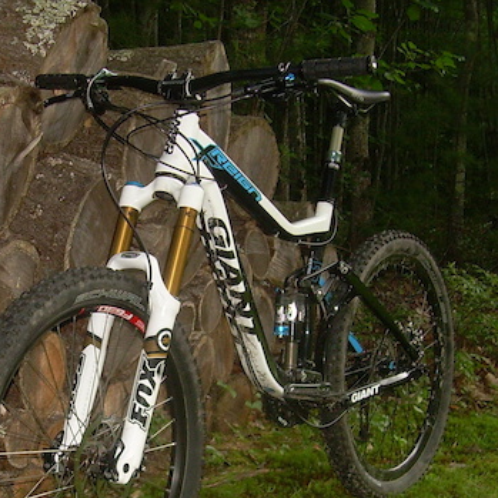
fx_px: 1253
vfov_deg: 22.3
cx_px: 147
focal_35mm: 77
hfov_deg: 22.3
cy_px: 357
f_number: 2.8
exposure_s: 1/60
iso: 130
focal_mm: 6.3
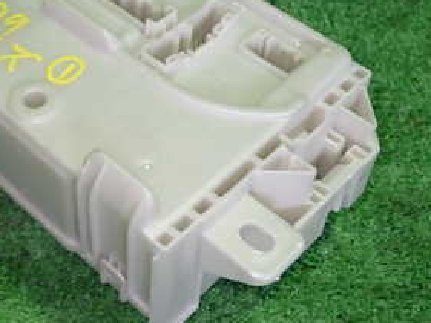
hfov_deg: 29.7
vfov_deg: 22.8
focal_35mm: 64
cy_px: 104
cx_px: 98
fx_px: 797
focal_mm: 5.4
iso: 200
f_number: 2.3
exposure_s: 1/30
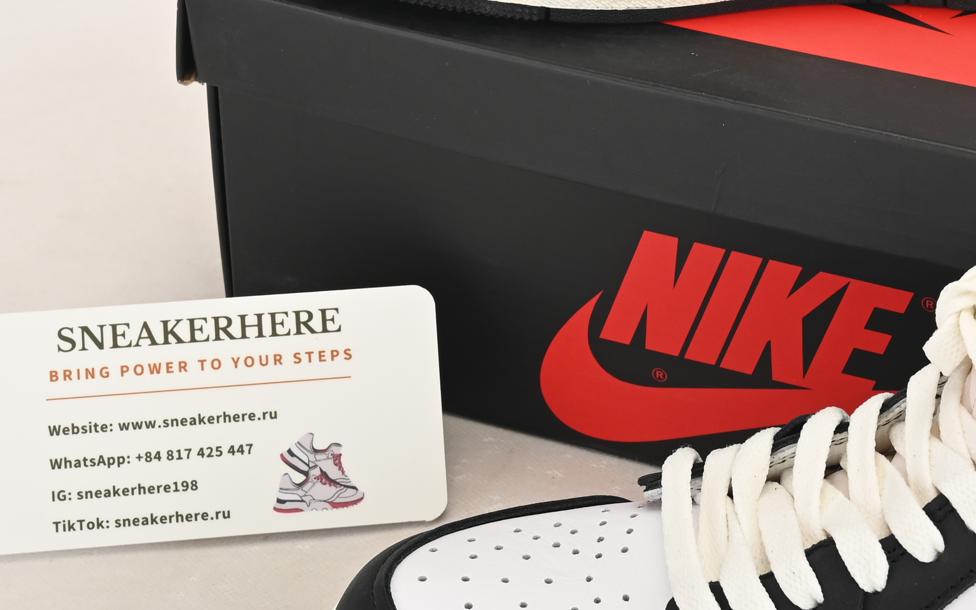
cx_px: 836
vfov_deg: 11.1
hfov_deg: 17.5
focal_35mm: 118
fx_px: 3139
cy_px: 113
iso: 100
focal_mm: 42
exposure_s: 1/200
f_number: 11
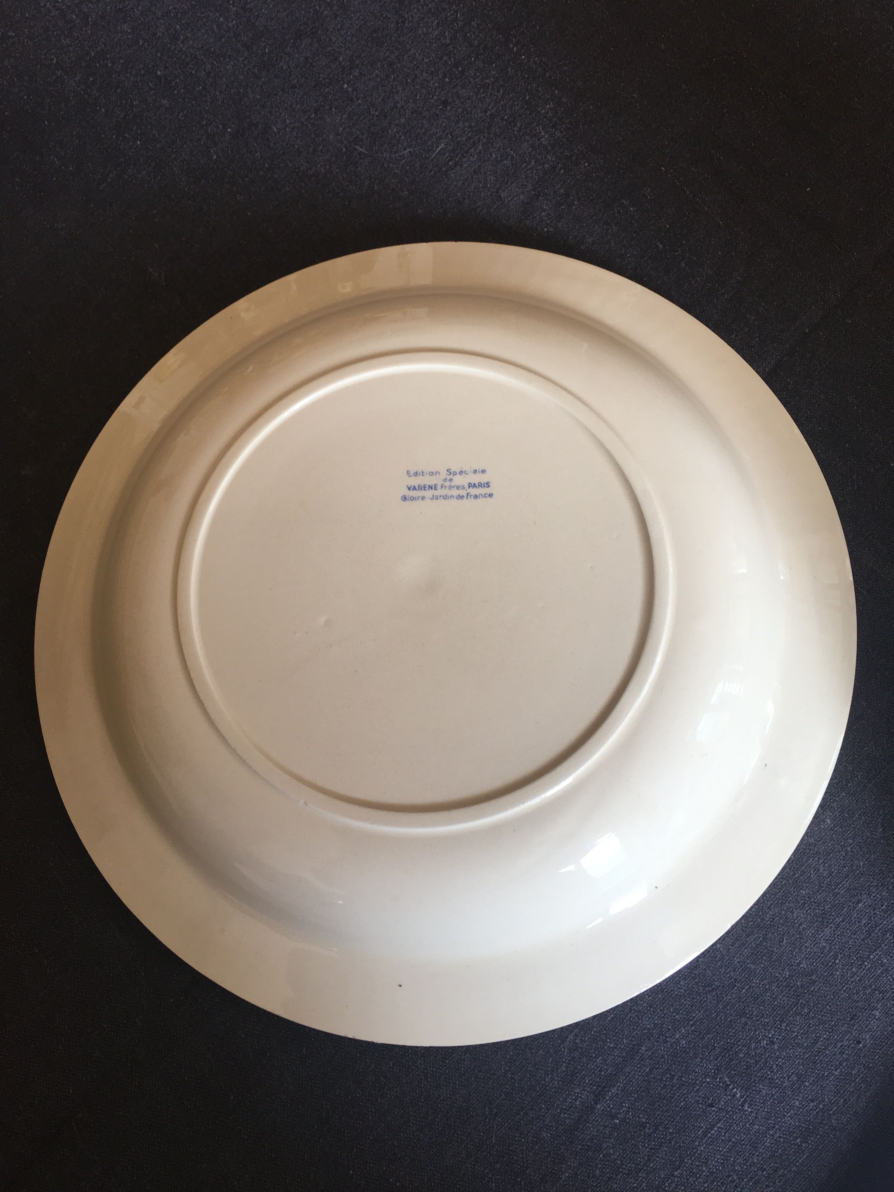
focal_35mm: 29
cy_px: 596
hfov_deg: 48.2
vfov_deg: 61.7
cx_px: 447
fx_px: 999
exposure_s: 1/50
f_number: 2.2
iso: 32
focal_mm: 4.15
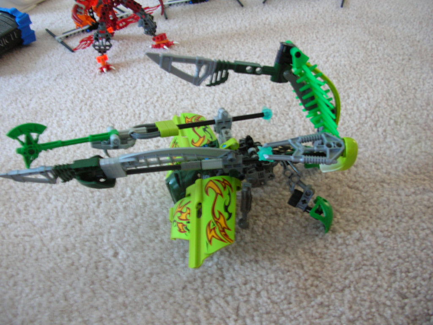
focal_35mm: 35
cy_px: 162
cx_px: 216
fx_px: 438
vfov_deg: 40.7
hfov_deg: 52.6
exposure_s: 1/5.6
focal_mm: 5.8
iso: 103
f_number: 2.8
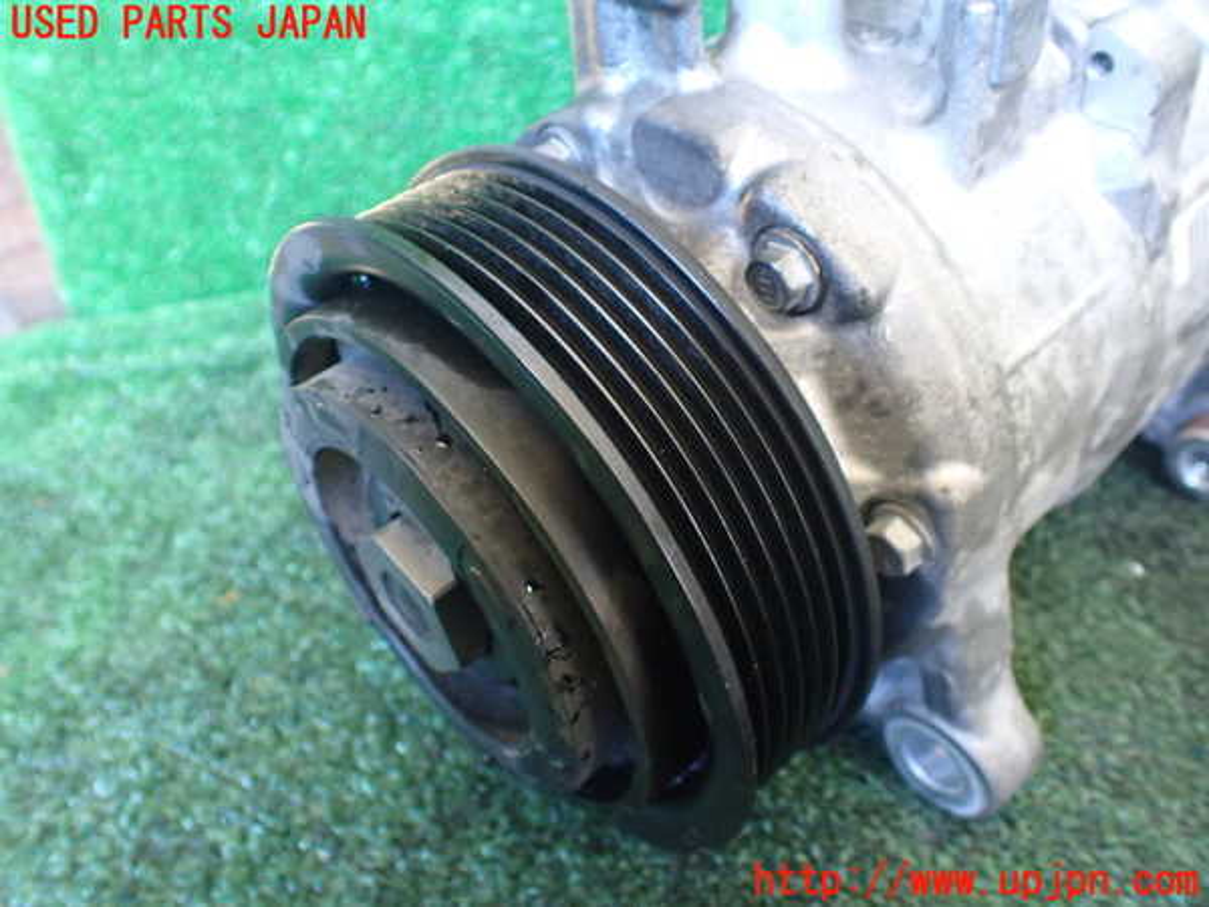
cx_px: 604
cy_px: 454
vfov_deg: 46.8
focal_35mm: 30
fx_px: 1048
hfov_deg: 60.0
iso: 800
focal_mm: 5.4
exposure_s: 1/30
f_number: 2.3
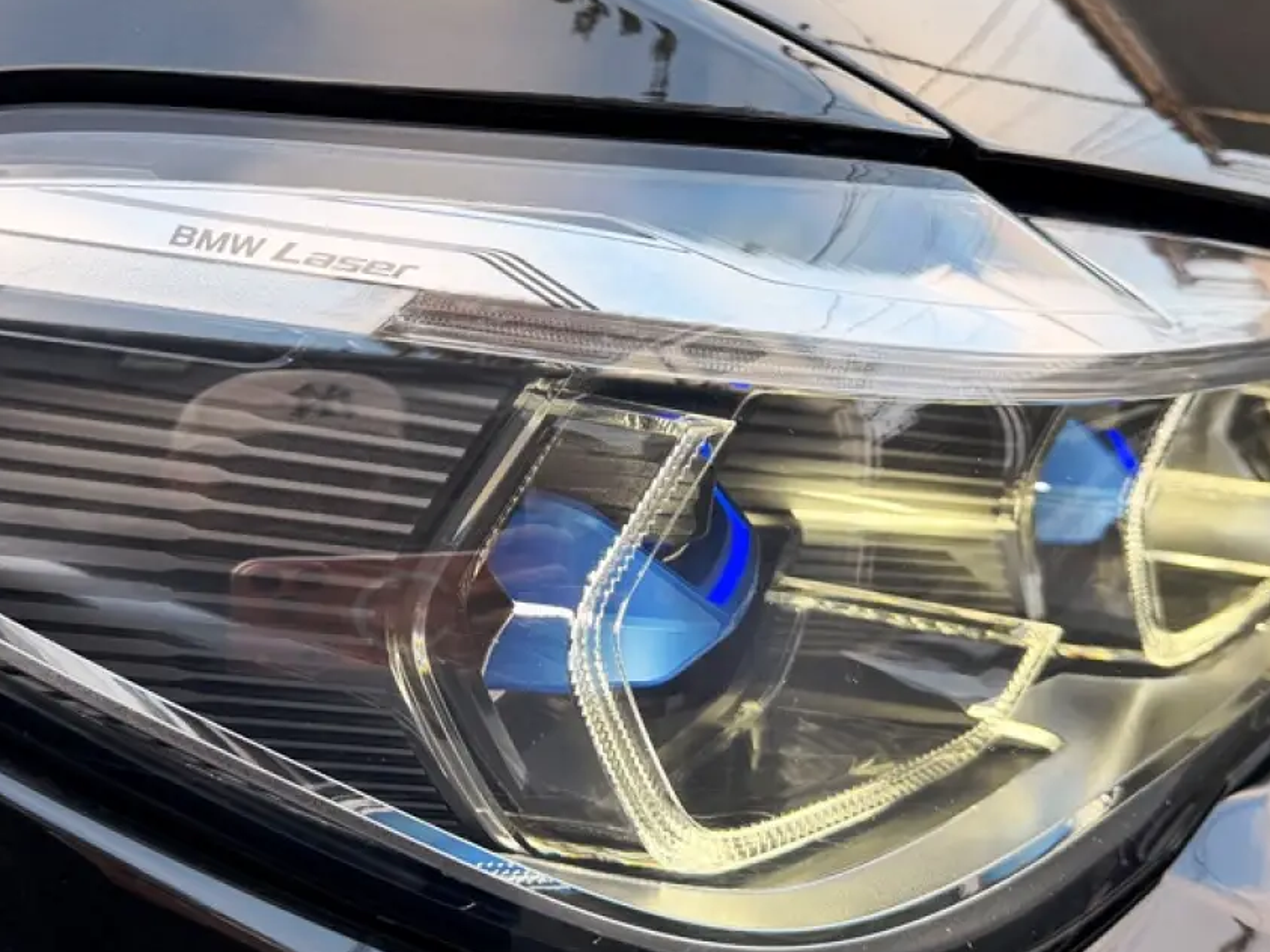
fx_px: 1504
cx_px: 524
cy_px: 342
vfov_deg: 34.9
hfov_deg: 45.6
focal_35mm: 41
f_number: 1.78
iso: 80
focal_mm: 6.76
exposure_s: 1/253
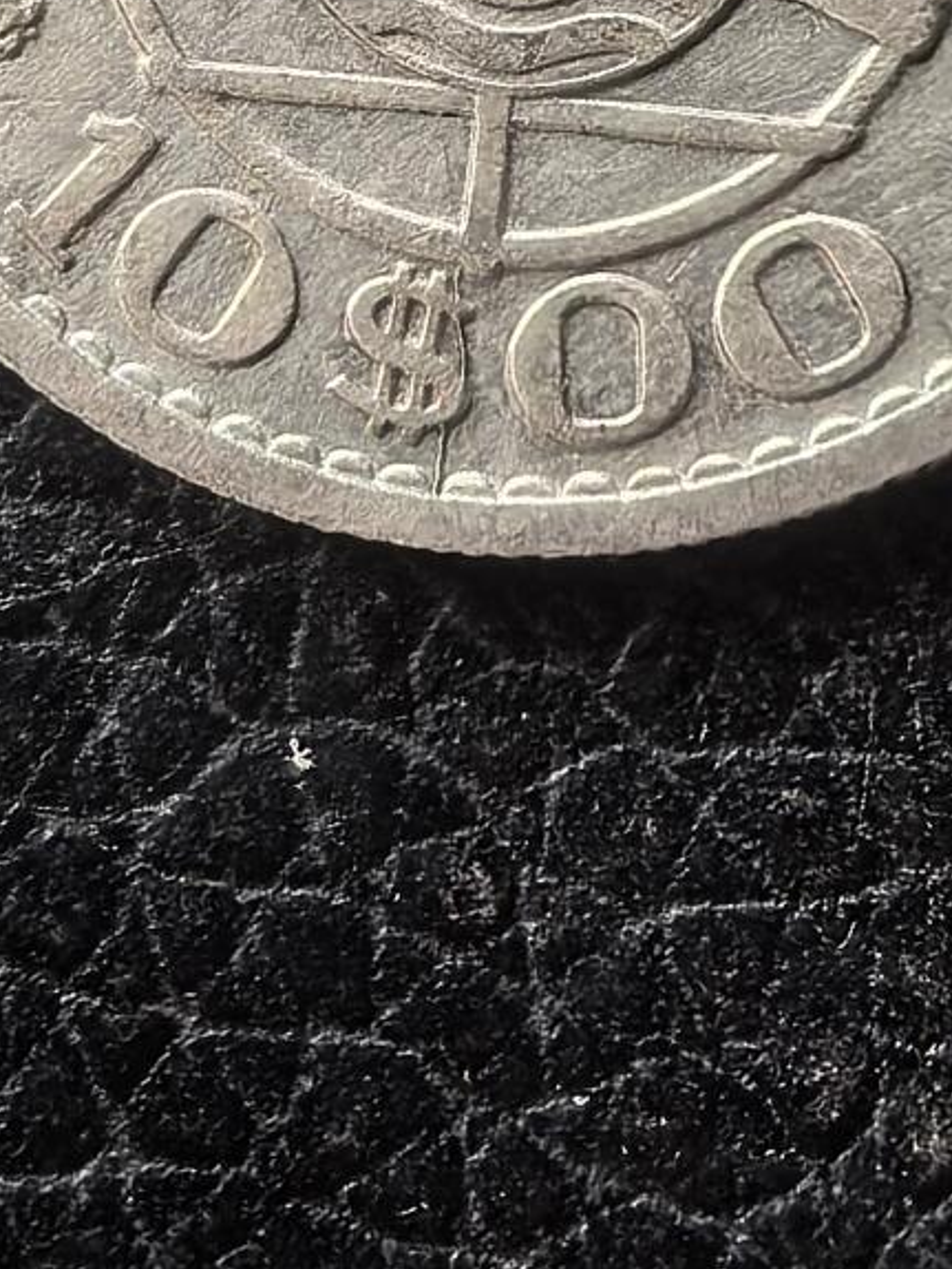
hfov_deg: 10.5
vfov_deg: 13.6
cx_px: 537
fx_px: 5166
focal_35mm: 141
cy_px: -307
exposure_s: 1/49.9
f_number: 2
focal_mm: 5.75
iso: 400
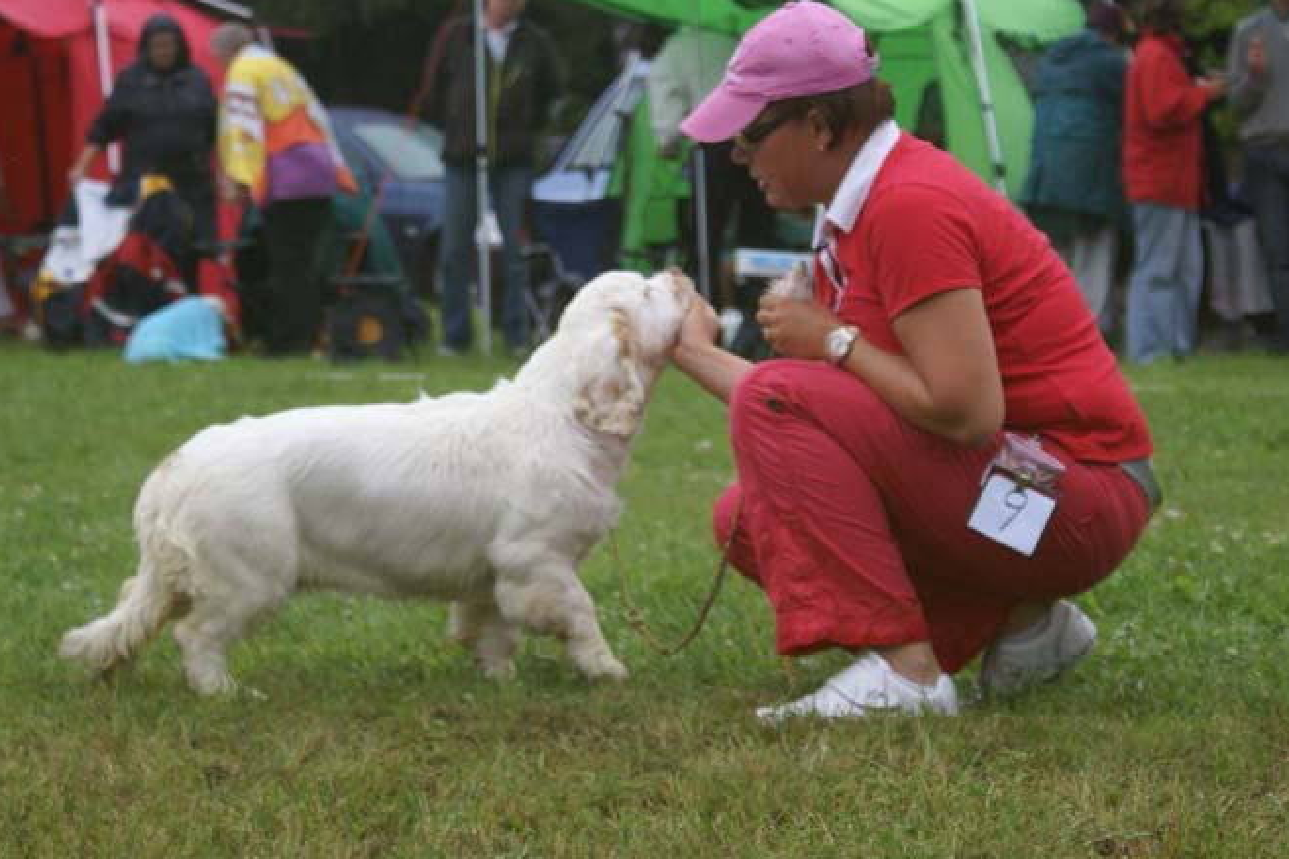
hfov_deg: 16.0
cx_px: 619
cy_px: 361
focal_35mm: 128
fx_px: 4582
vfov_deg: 10.7
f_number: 6.3
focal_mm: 70
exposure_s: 1/160
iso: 100
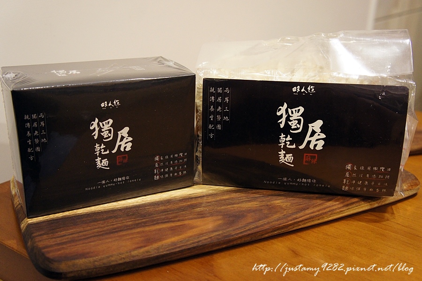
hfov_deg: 49.6
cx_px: 211
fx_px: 457
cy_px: 140
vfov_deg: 34.2
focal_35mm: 39
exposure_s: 1/40
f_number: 4
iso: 1600
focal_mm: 26
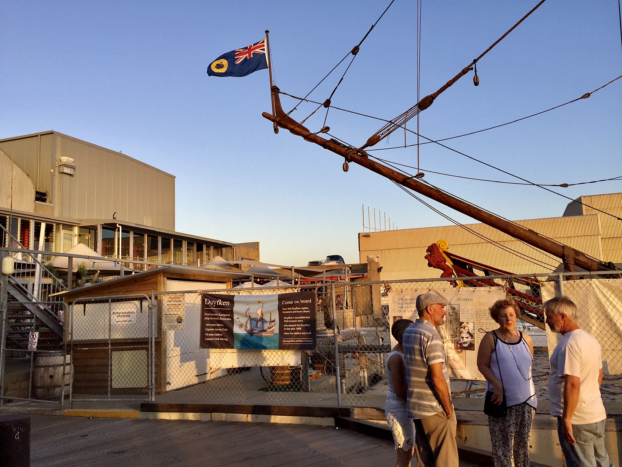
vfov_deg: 48.2
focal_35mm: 29
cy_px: 234
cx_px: 311
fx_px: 521
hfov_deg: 61.7
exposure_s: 1/408
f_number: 2.2
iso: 32
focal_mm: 4.15
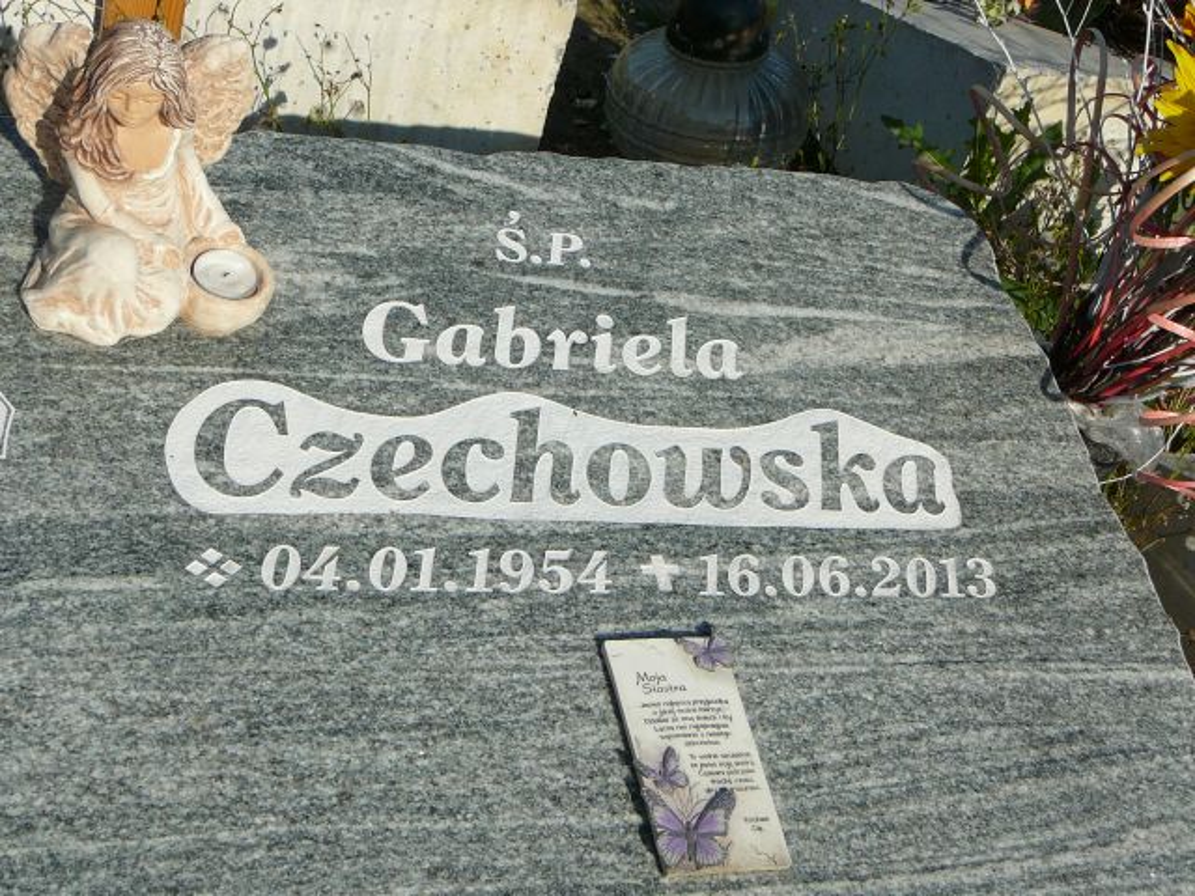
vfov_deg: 24.8
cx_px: 598
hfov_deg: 32.7
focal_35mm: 59
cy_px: 448
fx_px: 2037
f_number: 5.6
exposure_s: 1/500
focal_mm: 8.7
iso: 80
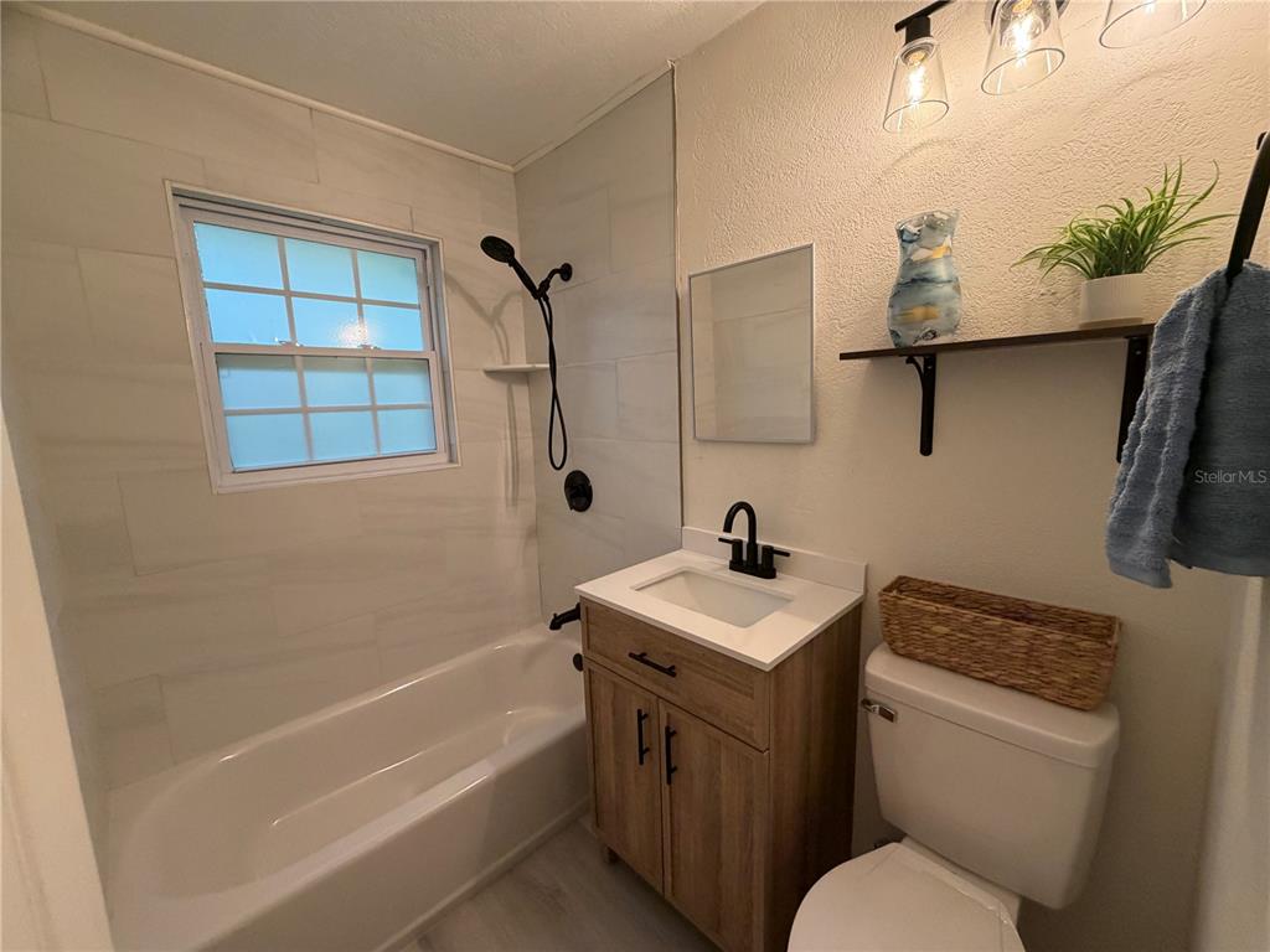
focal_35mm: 14
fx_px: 514
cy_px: 476
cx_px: 635
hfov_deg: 102.1
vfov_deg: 85.7
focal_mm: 2.22
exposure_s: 1/120
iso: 320
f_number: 2.2
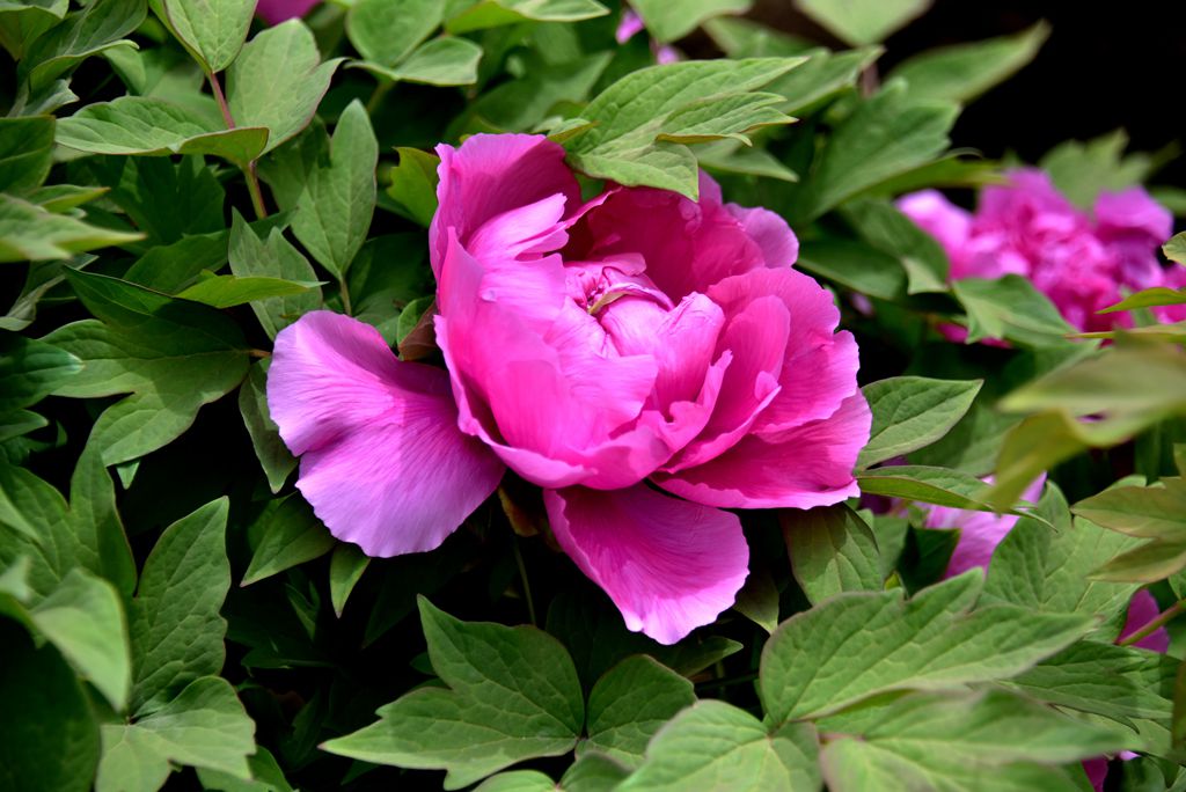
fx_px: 4021
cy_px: 396
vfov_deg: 11.3
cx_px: 593
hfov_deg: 16.8
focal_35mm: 122
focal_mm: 122
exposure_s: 1/4000
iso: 800
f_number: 5.6
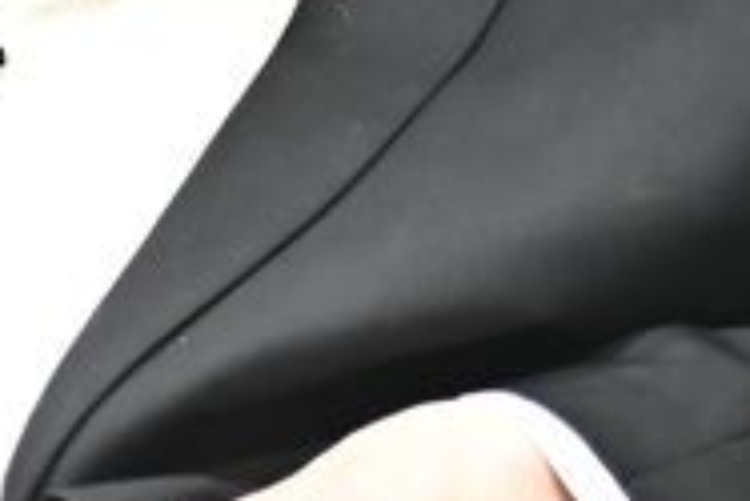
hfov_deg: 5.7
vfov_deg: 3.8
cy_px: -842
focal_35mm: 359
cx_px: 148
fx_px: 7485
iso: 3200
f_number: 2.8
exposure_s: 1/200
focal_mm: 48
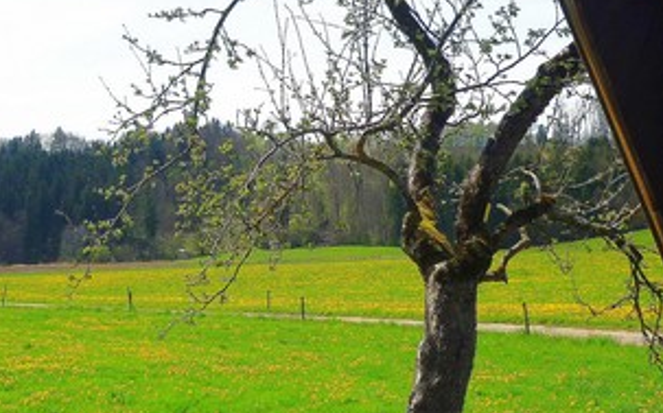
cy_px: 181
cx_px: 311
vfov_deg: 17.6
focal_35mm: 74
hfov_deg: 27.9
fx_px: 1336
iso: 80
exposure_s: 1/160
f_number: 8
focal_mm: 5.5
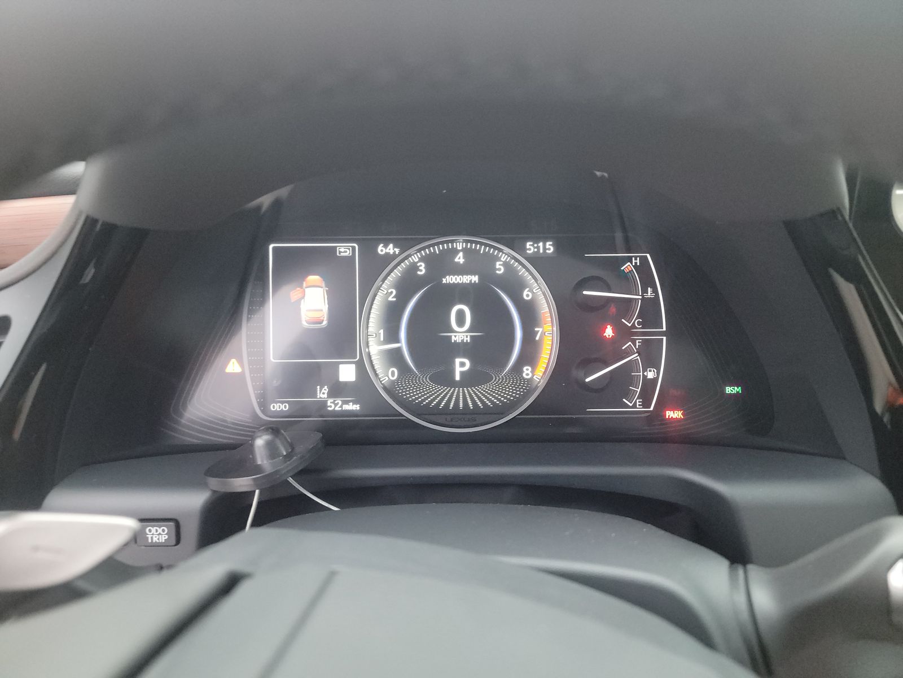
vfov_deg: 56.8
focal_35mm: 24
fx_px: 626
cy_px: 339
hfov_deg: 71.6
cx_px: 452
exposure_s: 1/59
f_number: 1.8
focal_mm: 6.7
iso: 1684
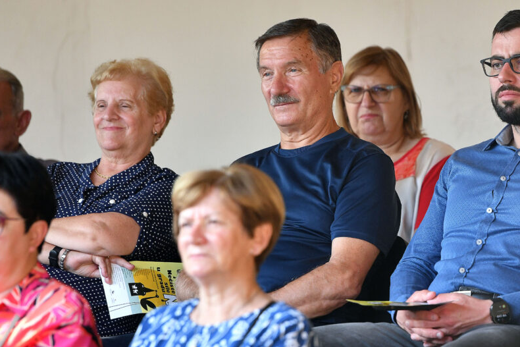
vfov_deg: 4.4
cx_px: 298
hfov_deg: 6.6
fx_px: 4493
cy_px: 213
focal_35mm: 311
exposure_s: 1/250
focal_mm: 195
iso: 800
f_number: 5
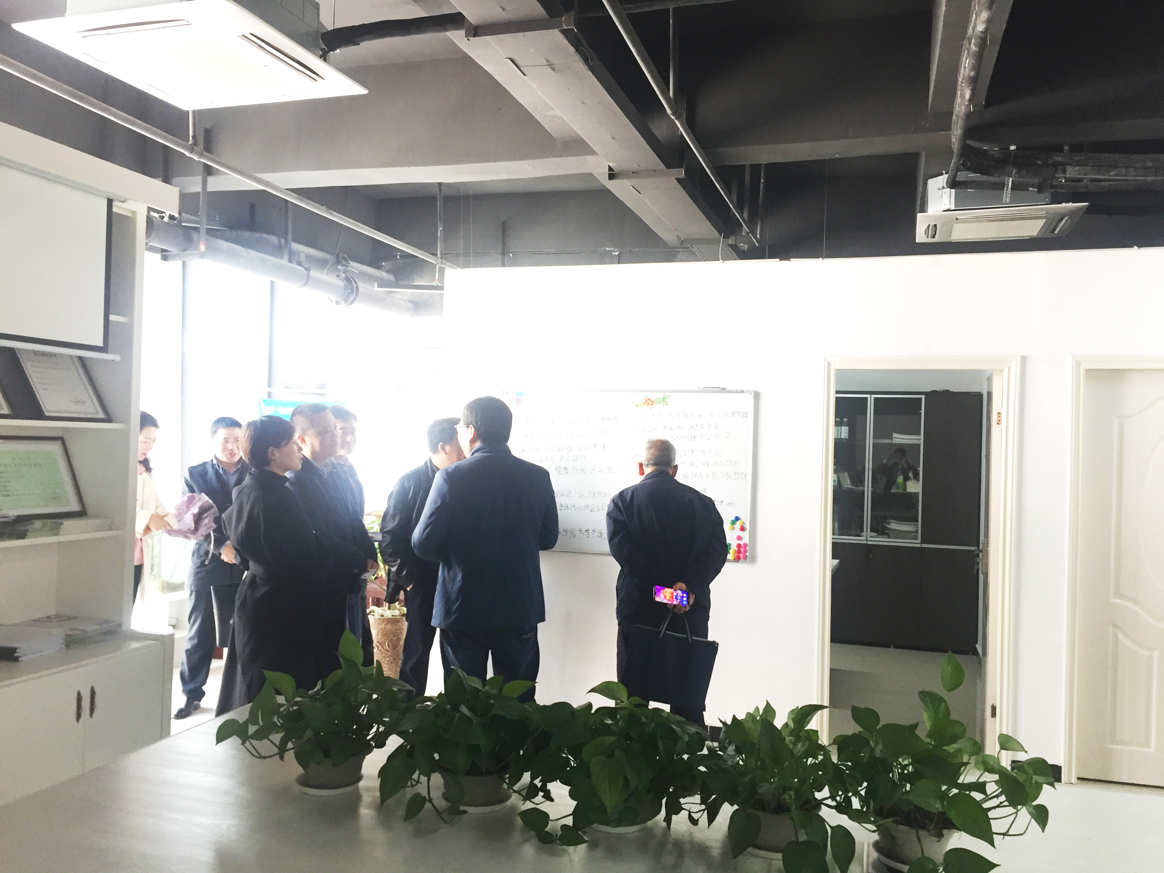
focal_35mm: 29
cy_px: 436
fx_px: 975
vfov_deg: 48.2
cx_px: 582
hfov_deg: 61.7
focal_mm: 4.15
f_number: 2.2
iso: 160
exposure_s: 1/33
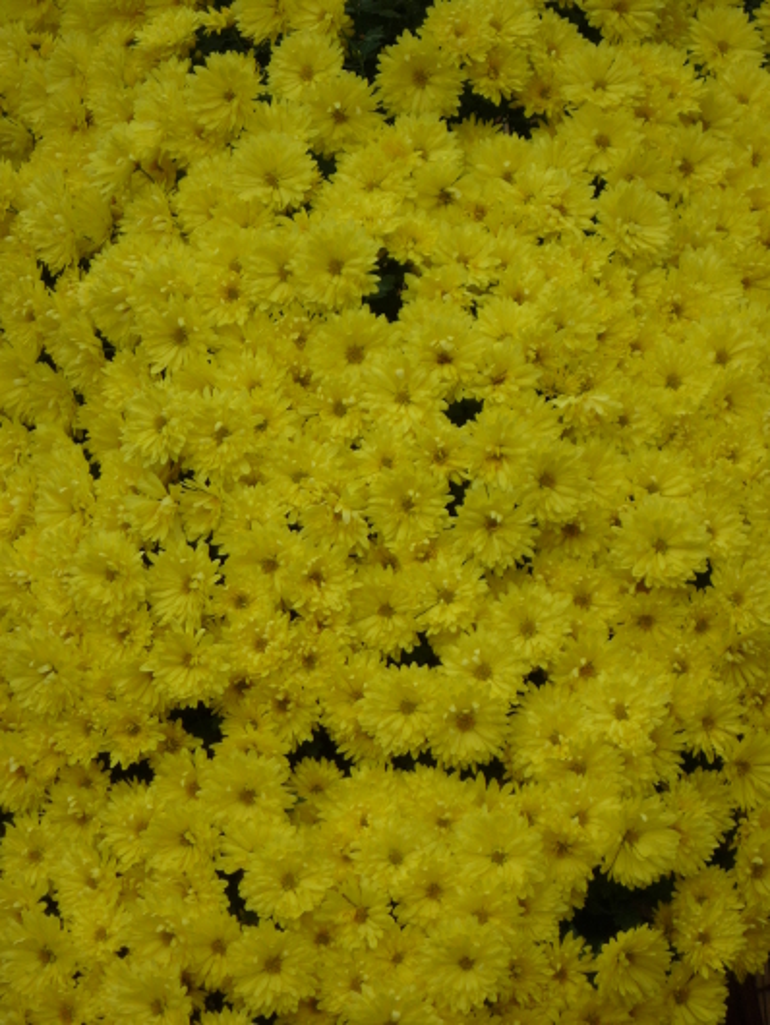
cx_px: 385
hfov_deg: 9.9
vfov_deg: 13.2
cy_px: 512
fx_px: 4445
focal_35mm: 150
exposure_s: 1/125
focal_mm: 22
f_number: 5.9
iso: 100
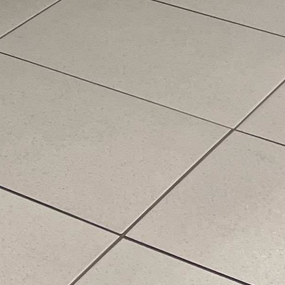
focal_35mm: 155
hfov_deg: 9.7
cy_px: -347
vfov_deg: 10.1
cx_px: -452
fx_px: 1444
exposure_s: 1/60
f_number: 1.6
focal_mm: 5.1
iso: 80
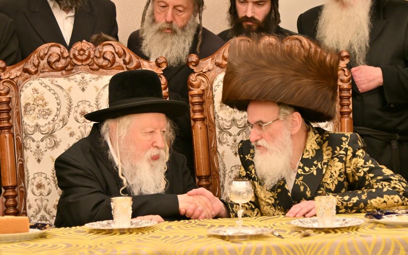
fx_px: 1335
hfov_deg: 17.4
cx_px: 205
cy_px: 128
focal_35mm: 120
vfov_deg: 10.9
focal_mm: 78
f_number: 4
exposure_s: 1/160
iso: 320
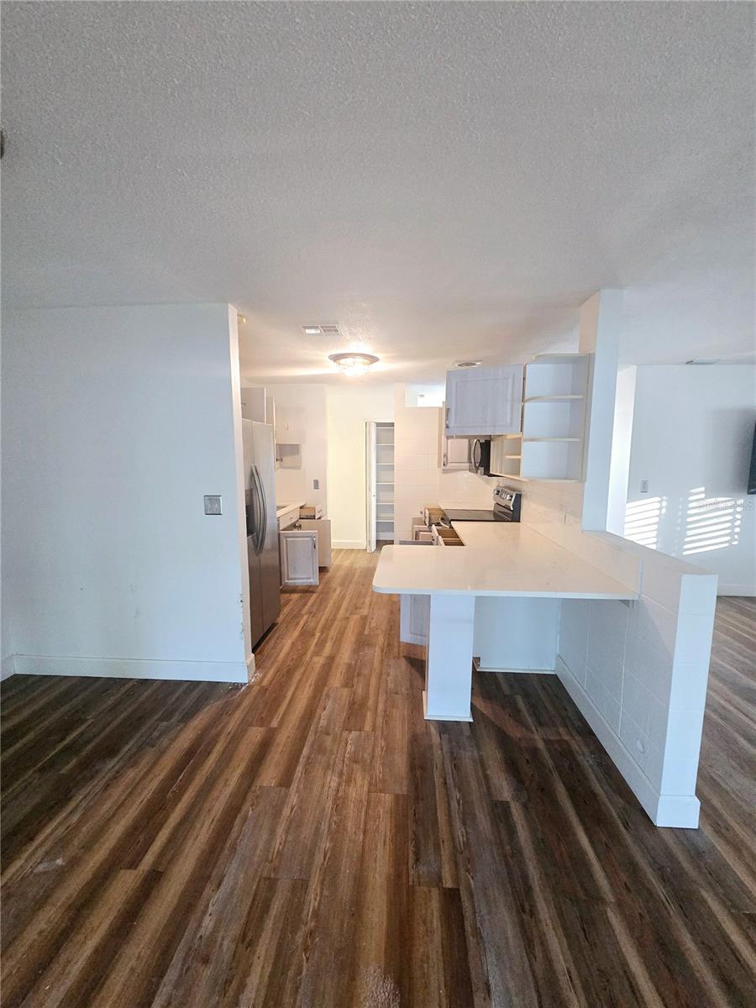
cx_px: 378
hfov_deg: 89.9
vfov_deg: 106.2
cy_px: 504
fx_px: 379
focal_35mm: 13
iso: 500
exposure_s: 1/60.2
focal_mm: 2.2
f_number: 2.2
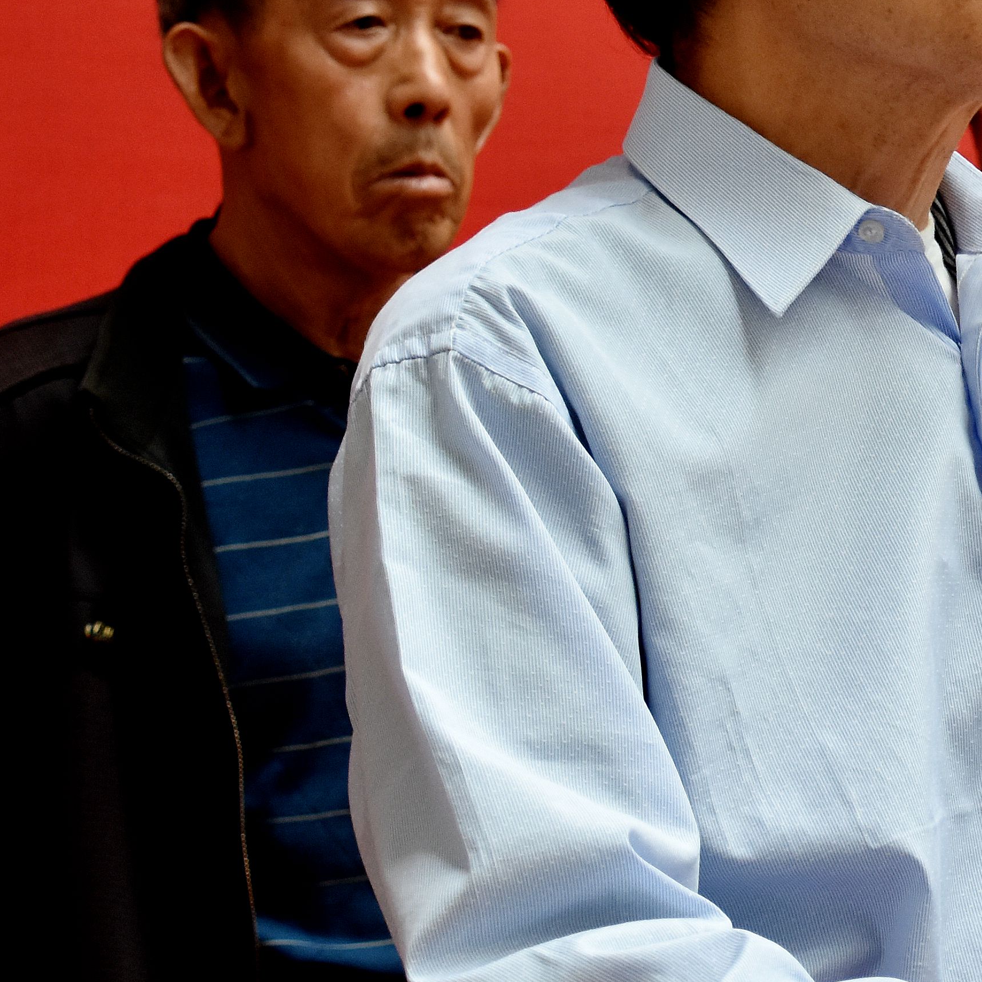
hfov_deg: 10.1
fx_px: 5456
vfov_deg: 10.3
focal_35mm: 170
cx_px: 1207
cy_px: 289
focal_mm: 38
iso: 800
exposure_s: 1/100
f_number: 5
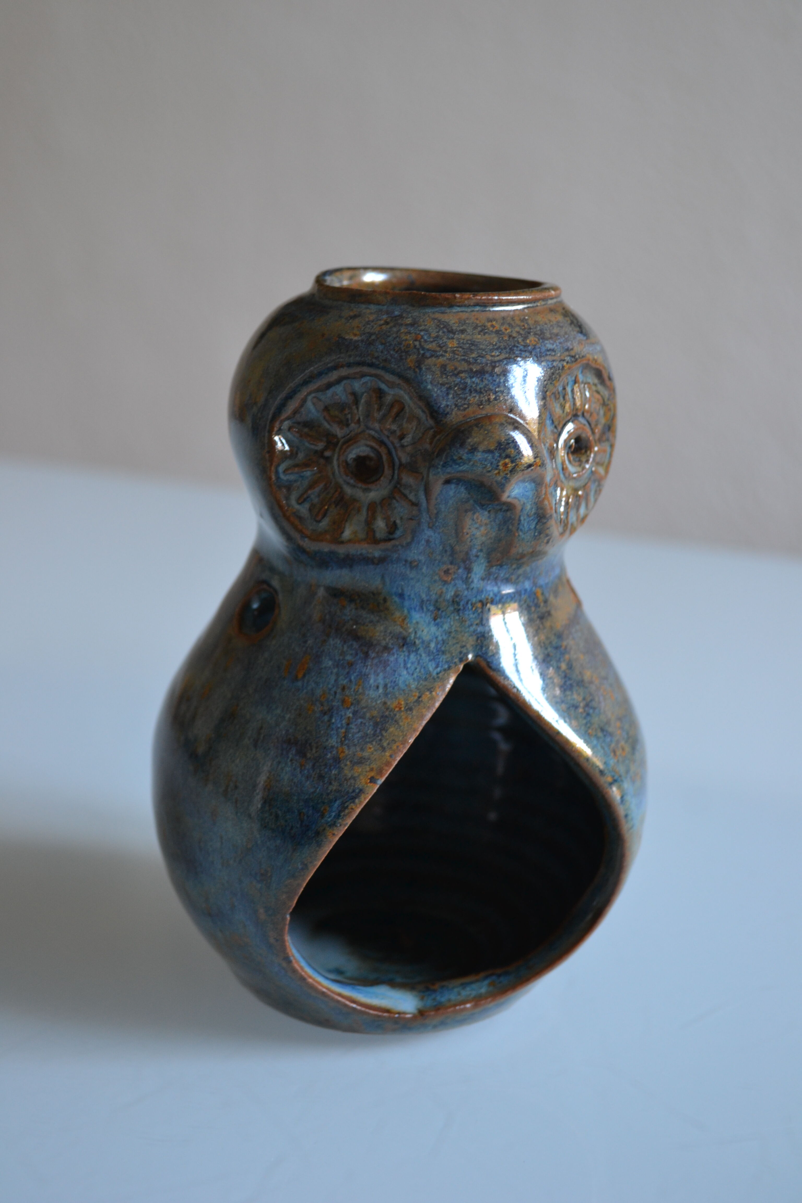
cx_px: 401
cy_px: 602
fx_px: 1754
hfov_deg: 25.8
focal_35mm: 52
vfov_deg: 37.9
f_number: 5
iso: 400
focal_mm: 35
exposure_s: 1/15
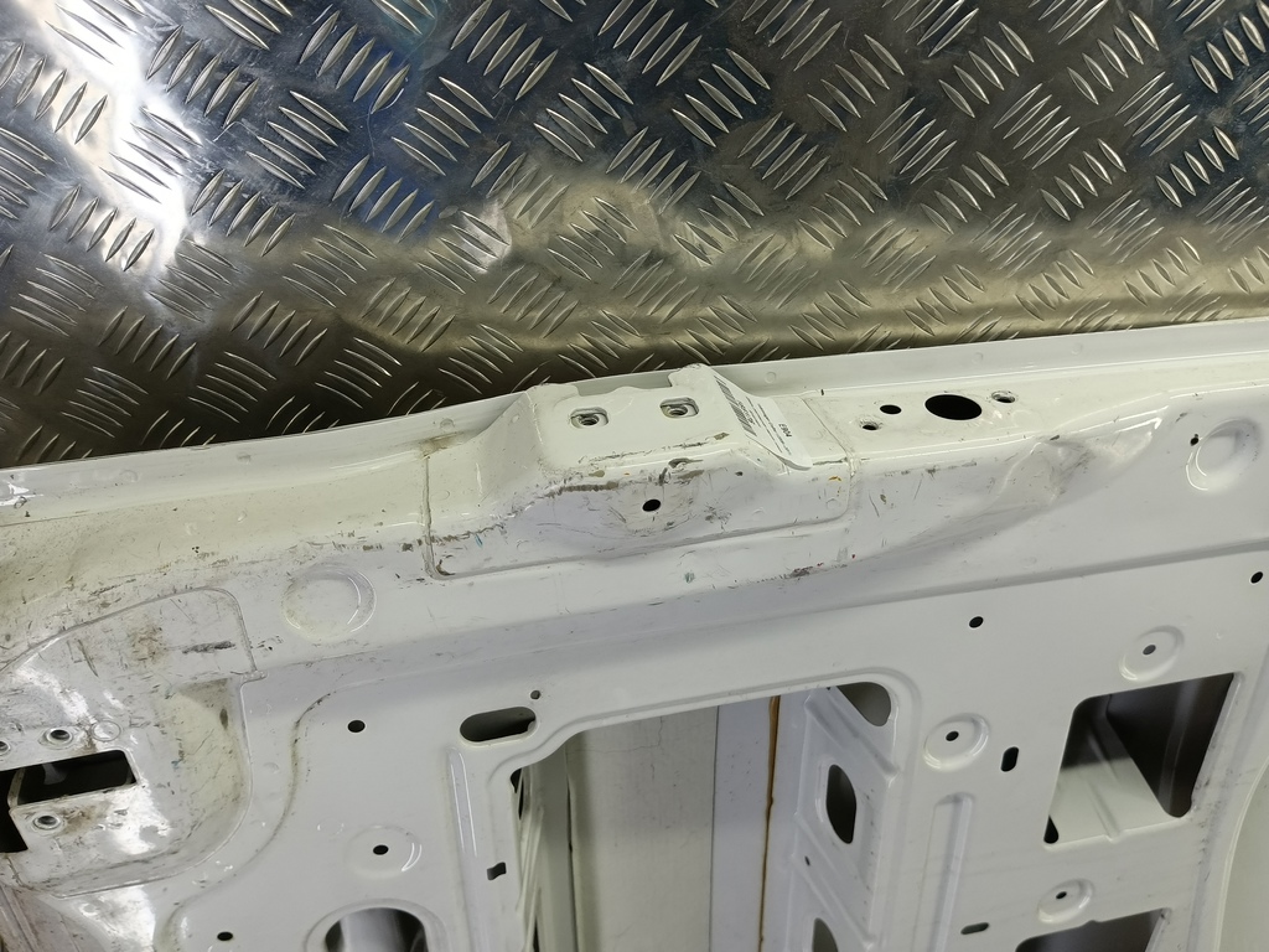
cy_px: 476
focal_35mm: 23
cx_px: 634
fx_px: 843
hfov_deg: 73.9
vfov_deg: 58.9
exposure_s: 1/100
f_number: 1.6
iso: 150
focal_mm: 4.11
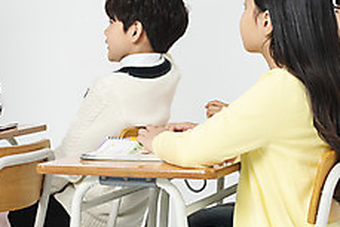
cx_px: 45
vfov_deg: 10.4
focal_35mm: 131
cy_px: 39
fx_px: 1238
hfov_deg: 15.5
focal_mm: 50
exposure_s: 1/125
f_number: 14
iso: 100
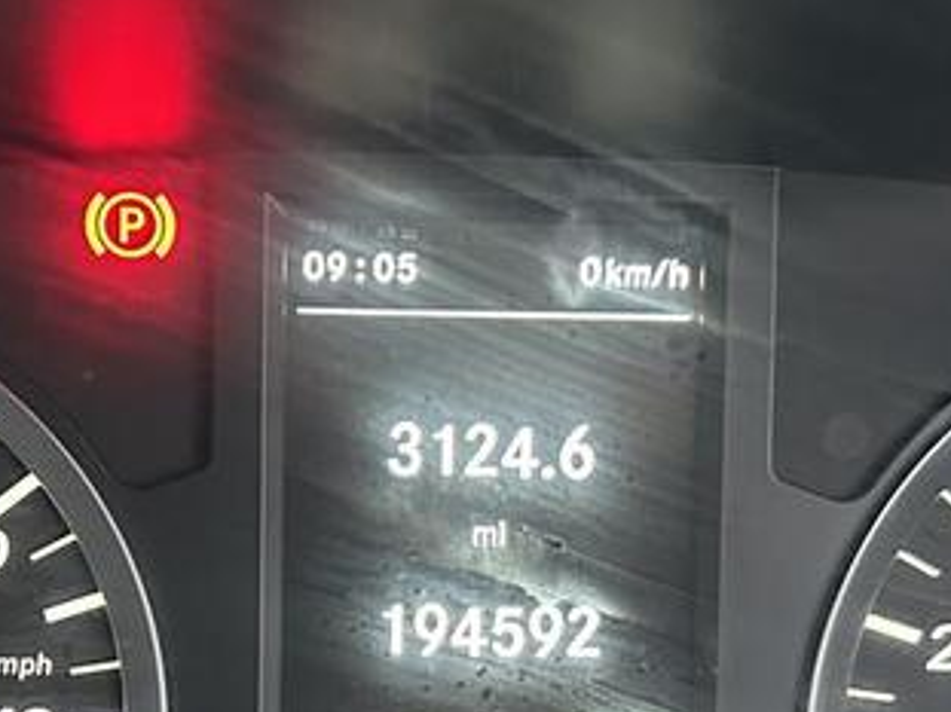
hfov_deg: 26.0
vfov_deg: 19.2
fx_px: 2060
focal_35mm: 75
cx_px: 401
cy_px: 657
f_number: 1.5
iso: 640
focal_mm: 5.7
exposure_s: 1/40
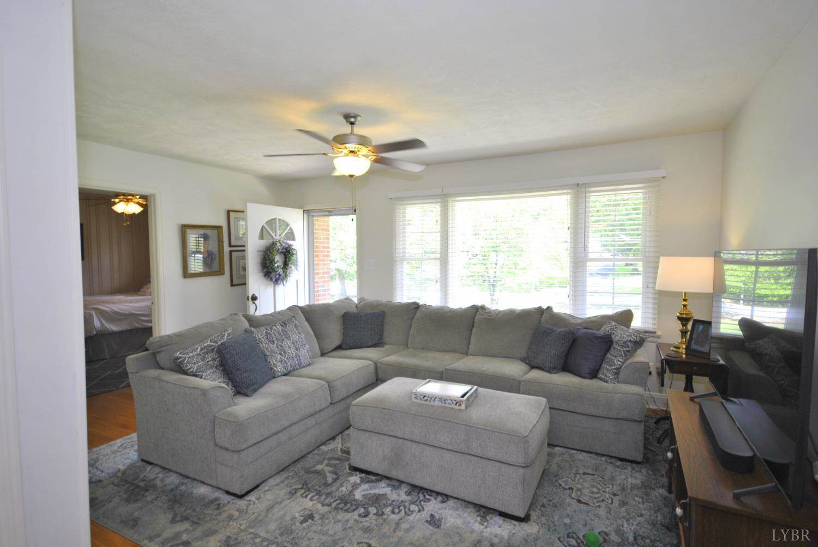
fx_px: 409
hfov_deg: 89.9
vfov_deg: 67.5
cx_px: 409
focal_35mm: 18
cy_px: 274
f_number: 4.5
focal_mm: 12
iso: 200
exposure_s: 1/80
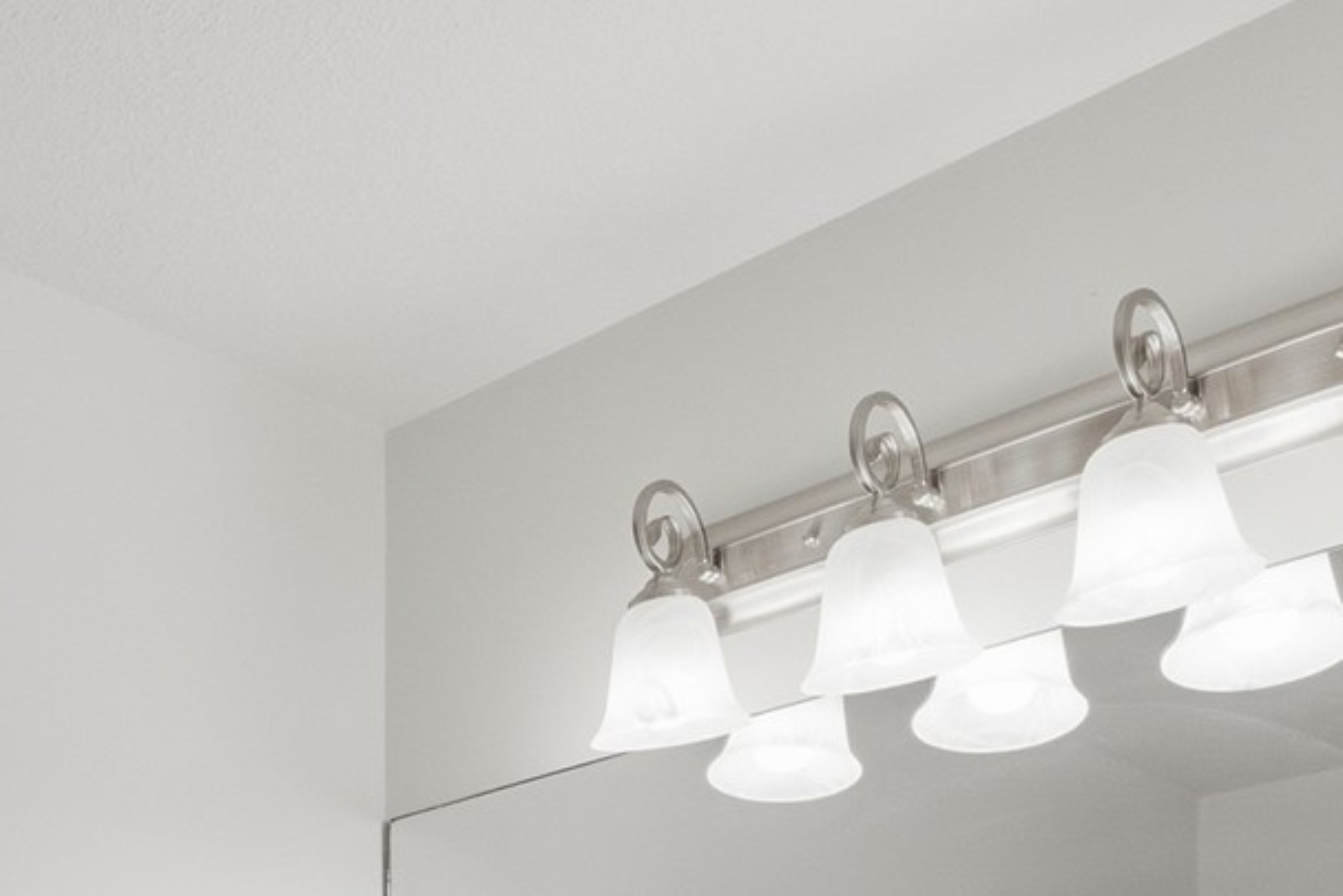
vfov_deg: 19.9
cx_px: -175
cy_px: 1413
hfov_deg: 30.8
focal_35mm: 57
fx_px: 2127
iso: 640
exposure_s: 1/100
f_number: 13
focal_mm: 17
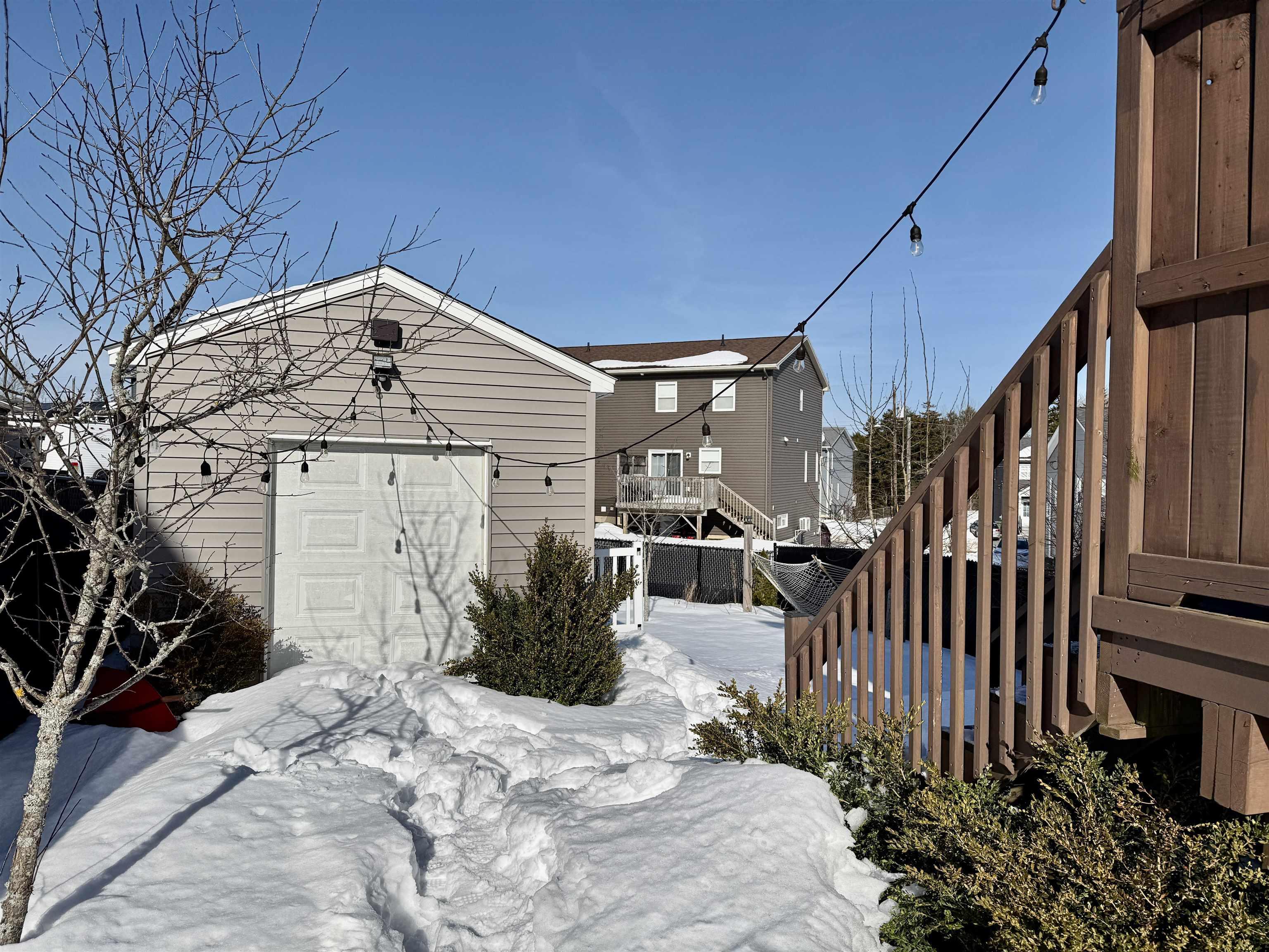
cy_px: 476
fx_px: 880
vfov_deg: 56.8
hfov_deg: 71.6
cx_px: 634
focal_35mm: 24
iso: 80
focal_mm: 6.76
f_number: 1.78
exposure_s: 1/14286
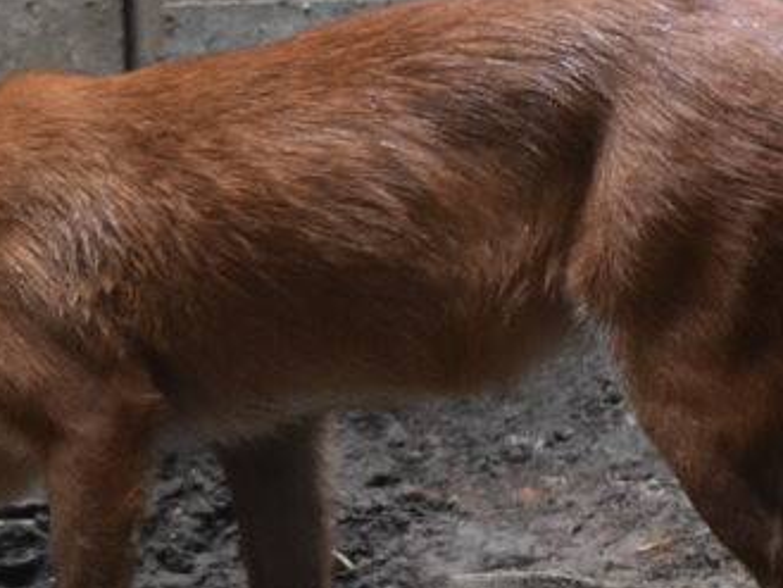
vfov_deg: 2.1
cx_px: 126
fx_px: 16405
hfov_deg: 2.7
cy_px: 136
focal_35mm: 725
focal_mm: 102
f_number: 4.8
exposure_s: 1/500
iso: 1400
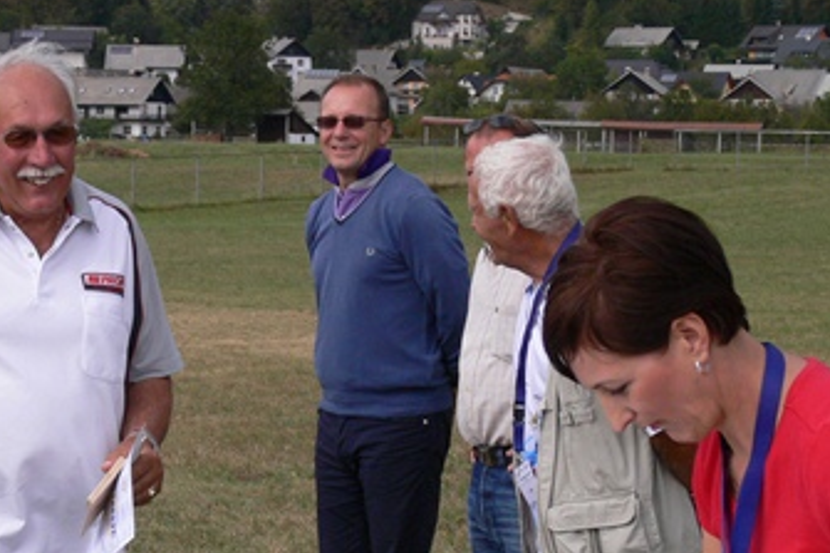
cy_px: 317
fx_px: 3341
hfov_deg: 14.1
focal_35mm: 145
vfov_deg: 9.5
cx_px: 166
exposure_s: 1/400
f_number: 5
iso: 100
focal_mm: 15.4
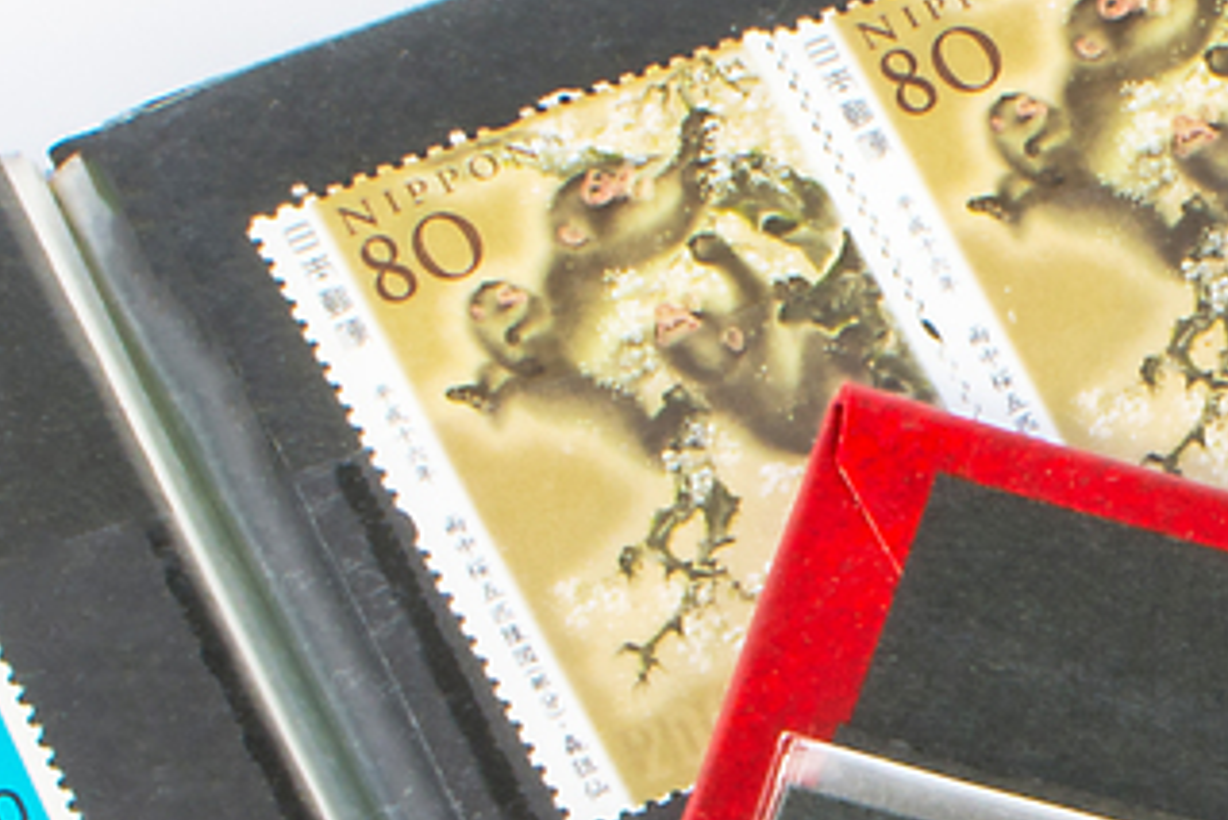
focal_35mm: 329
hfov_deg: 6.2
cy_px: 1319
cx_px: 1428
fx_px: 11232
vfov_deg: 4.2
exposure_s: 1.6
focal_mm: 35
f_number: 14
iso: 100
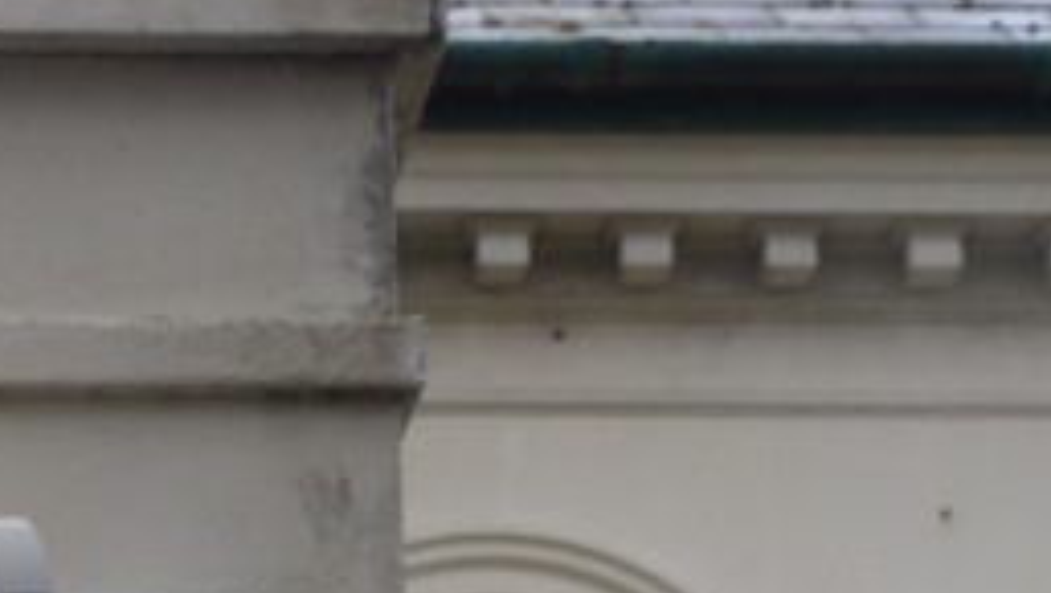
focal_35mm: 237
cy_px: 571
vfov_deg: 5.1
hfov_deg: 9.0
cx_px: -233
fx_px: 6610
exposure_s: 1/250
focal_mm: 13.2
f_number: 6
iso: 80
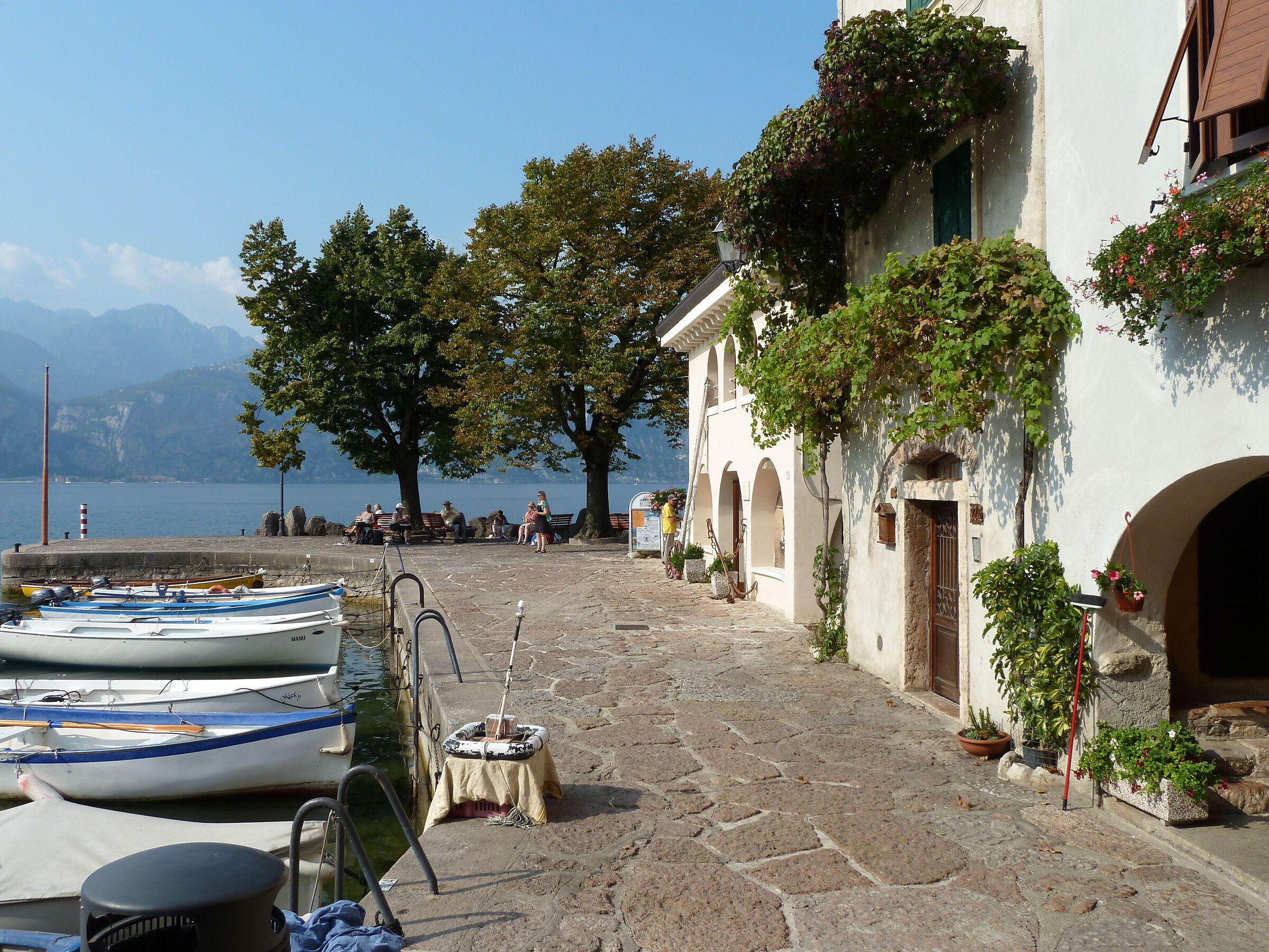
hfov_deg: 60.0
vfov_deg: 46.8
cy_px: 476
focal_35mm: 30
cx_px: 634
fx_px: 1100
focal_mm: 5
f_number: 4.5
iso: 80
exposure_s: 1/500
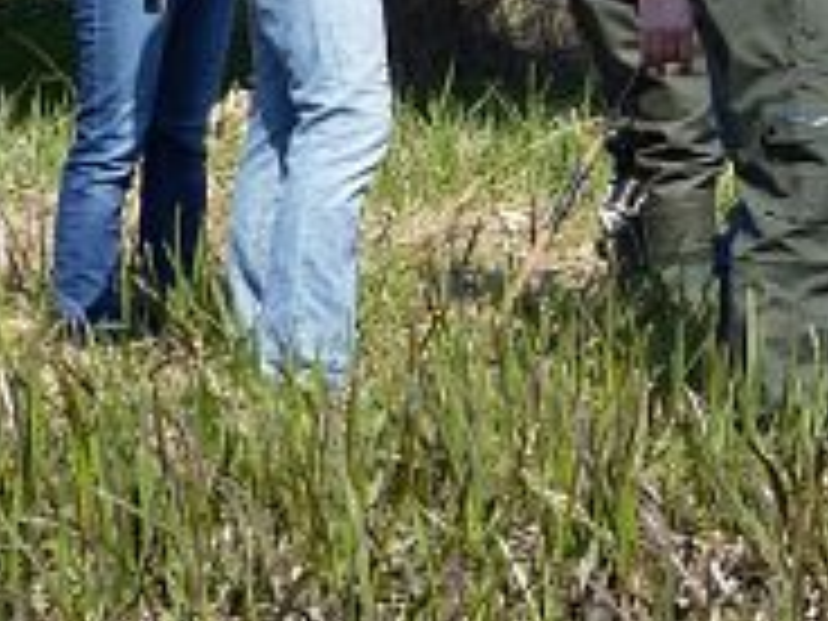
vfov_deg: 2.9
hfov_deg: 3.8
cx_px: 1076
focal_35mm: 516
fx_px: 12343
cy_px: -142
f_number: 4
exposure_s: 1/640
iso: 100
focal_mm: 27.8
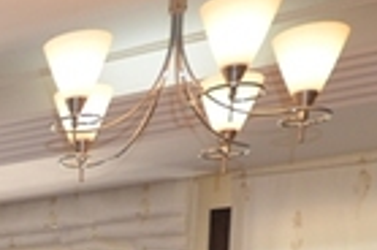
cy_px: 465
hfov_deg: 20.4
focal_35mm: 78
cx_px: -256
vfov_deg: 14.9
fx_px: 815
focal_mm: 10
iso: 400
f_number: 4
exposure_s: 1/125
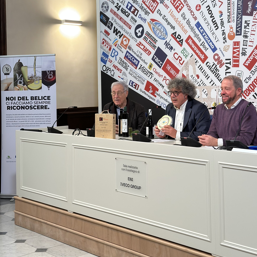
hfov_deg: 30.0
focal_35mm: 57
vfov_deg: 29.8
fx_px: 479
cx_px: 129
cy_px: 86
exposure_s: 1/100
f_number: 1.78
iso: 125
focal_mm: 6.86
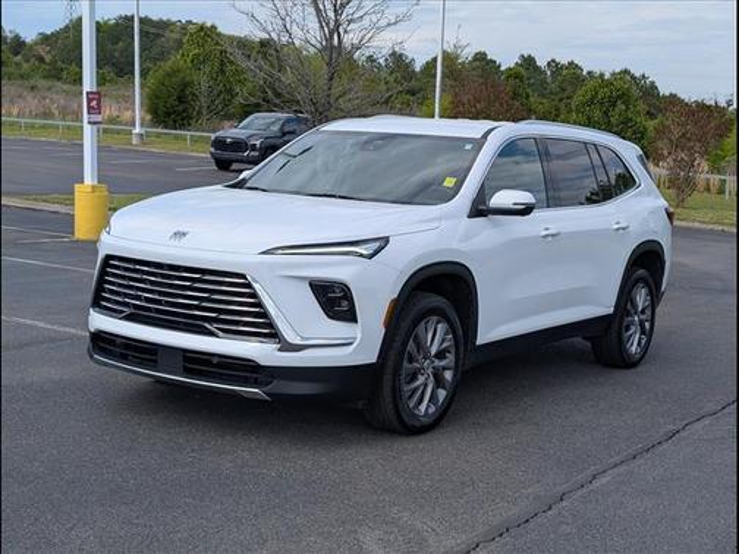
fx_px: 1046
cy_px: 277
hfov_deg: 38.9
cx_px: 370
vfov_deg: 29.7
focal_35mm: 49
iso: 22
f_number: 1.68
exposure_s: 1/1250
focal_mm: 6.9
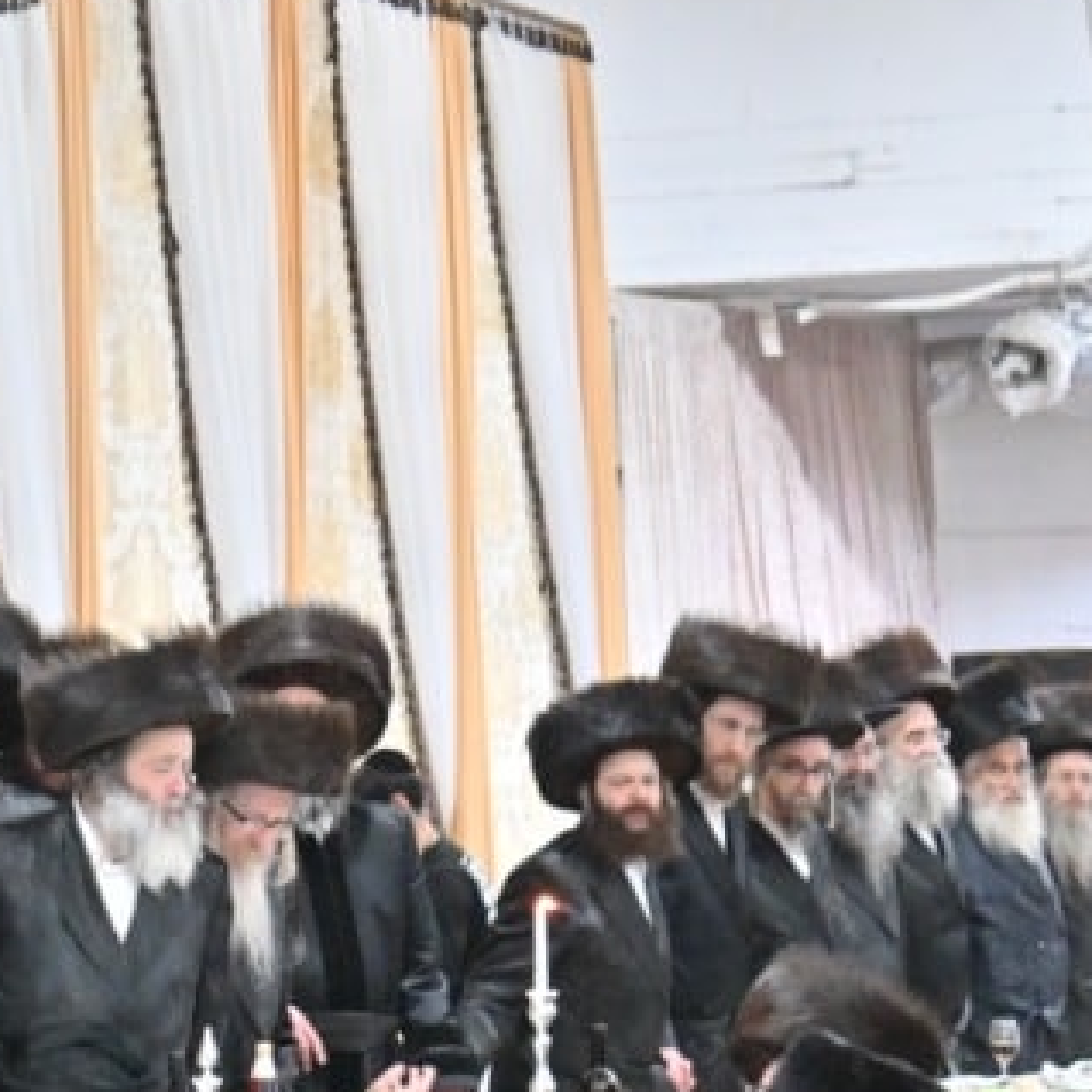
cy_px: 845
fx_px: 5568
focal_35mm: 156
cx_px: -546
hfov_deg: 10.8
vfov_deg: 11.2
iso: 2000
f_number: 4
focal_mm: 38
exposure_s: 1/200
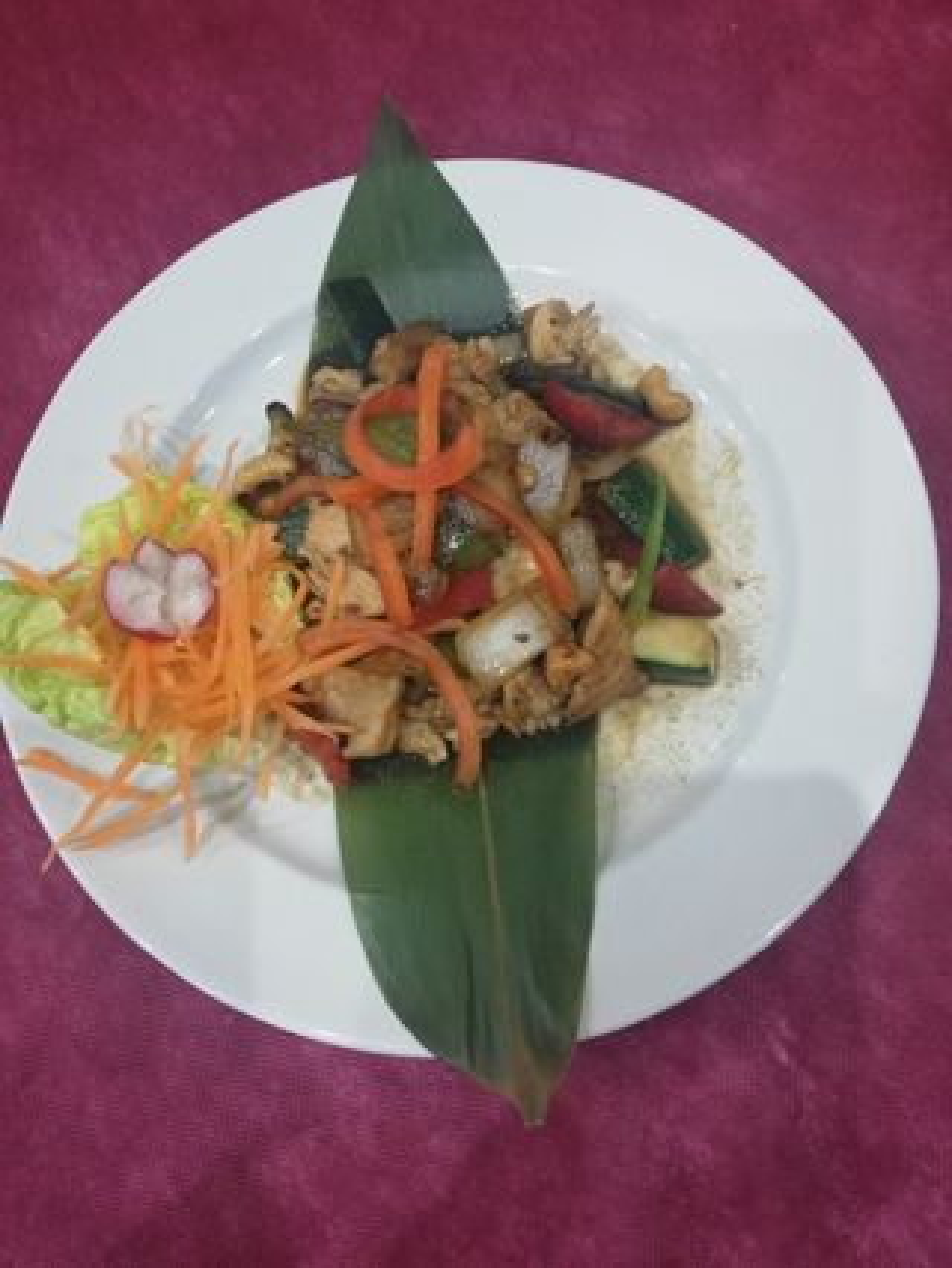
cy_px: 634
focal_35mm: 26
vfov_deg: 67.3
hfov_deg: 53.1
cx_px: 476
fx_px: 952
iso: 400
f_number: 2.2
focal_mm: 3.81
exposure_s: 1/33.3
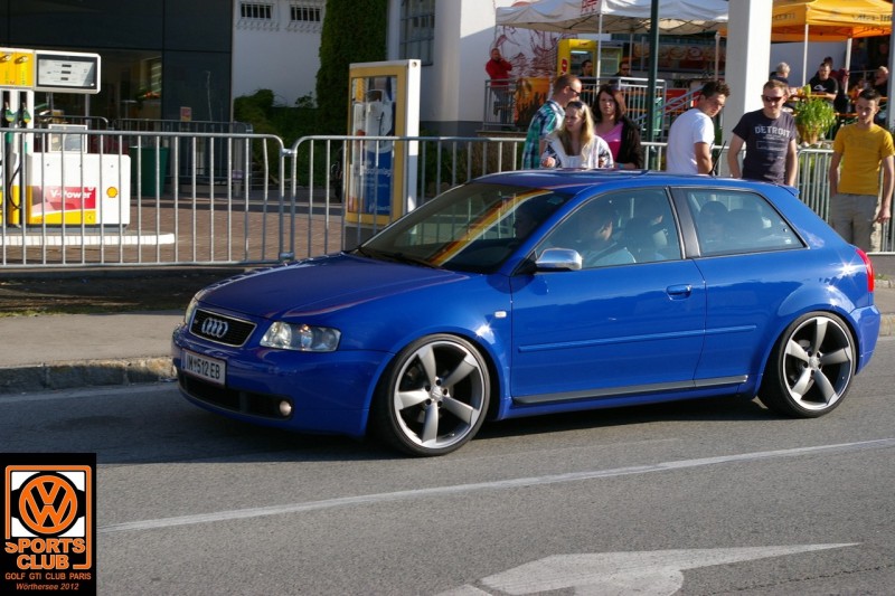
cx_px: 448
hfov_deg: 29.9
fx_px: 1678
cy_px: 298
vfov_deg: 20.2
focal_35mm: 68
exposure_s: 1/180
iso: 200
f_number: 8
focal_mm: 45
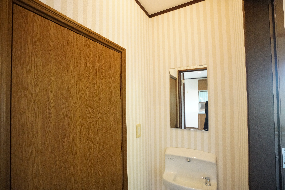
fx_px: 127
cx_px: 142
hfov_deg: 96.7
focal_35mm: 16
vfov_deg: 73.7
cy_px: 95
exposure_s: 1/400
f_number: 5
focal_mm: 16
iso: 16000
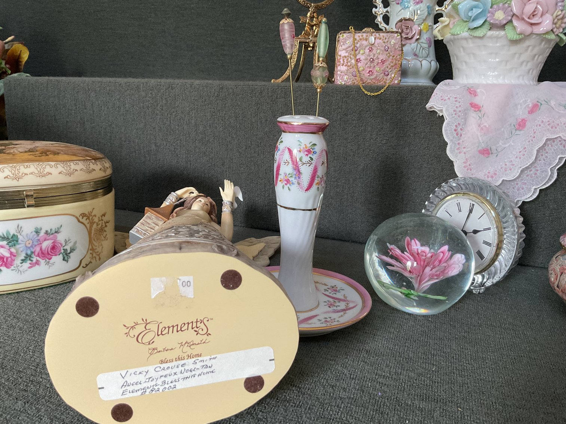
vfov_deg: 48.2
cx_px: 283
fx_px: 474
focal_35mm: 29
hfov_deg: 61.7
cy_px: 212
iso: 160
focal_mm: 3
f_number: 1.8
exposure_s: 1/60
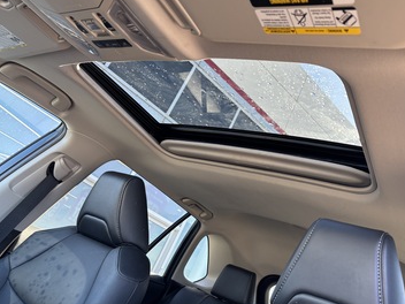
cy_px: 164
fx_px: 363
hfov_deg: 57.9
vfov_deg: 45.4
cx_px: 240
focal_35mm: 31
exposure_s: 1/121
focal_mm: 5.96
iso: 50
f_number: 1.6
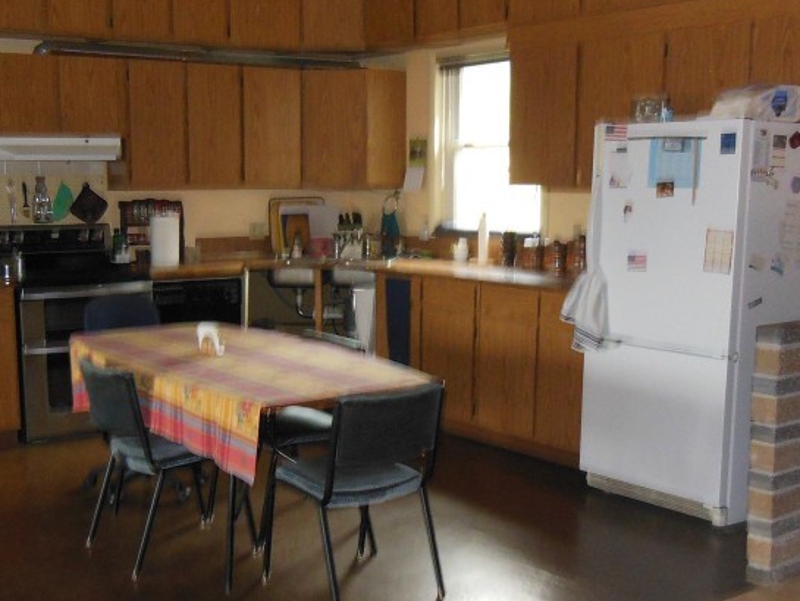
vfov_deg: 30.9
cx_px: 333
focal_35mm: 47
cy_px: 342
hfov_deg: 40.3
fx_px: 1086
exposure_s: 1/25
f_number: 3.5
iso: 500
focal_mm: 4.5
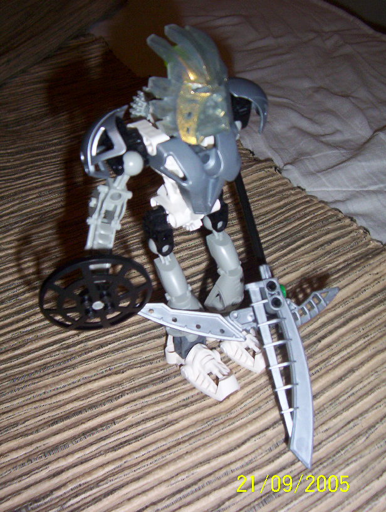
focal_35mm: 36
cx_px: 193
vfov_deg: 51.2
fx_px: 533
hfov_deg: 39.8
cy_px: 256
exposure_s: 1/30
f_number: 2.76
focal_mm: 5.54
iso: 140
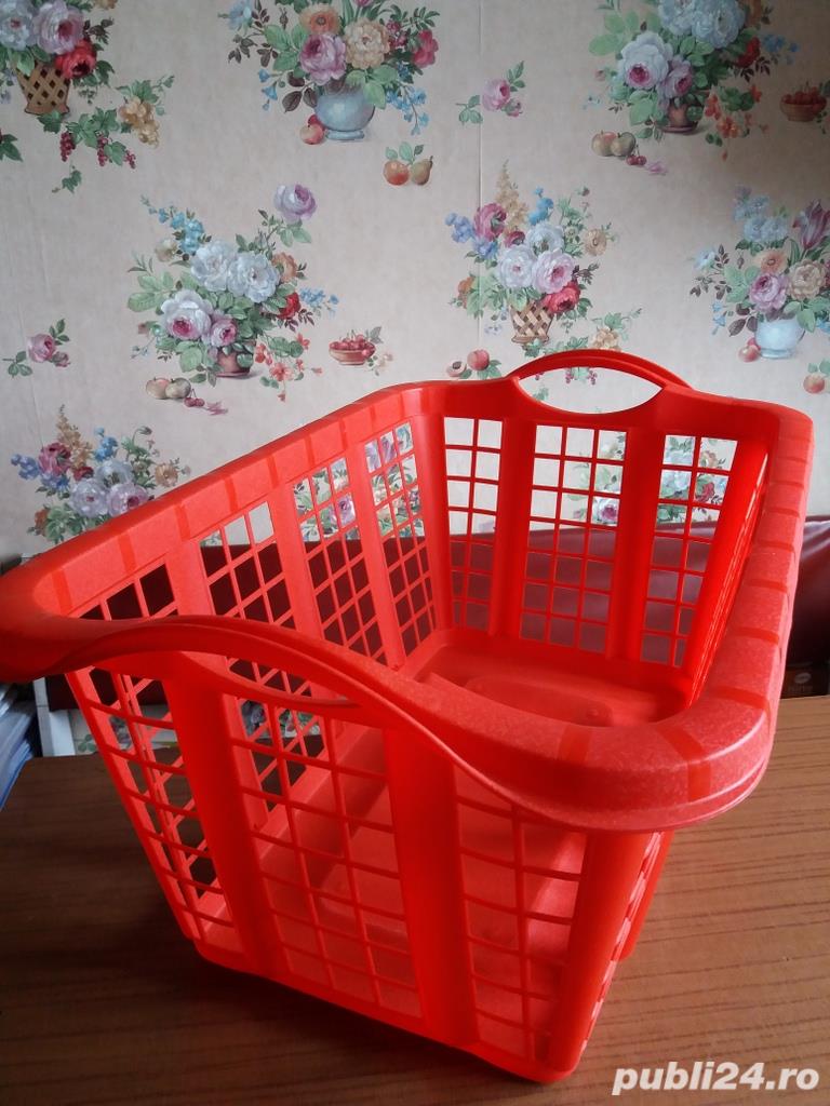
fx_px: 895
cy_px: 553
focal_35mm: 28
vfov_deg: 63.4
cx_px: 415
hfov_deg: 49.7
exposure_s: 1/33
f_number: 1.9
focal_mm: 3.7
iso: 200
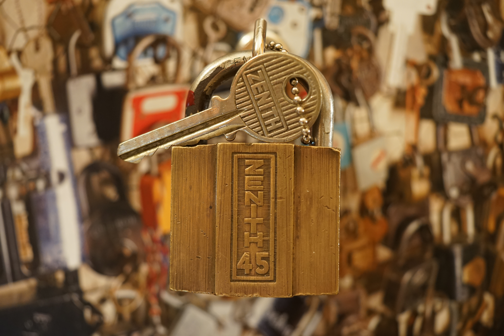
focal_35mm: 90
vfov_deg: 15.2
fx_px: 1260
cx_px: 252
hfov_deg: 22.6
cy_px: 168
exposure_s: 1/100
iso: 1600
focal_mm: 90
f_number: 2.8
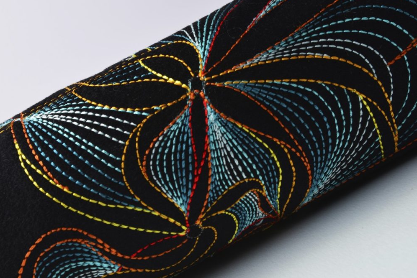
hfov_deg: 53.1
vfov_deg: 36.9
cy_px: 139
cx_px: 212
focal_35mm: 36
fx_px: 417
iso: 100
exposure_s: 1/80
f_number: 16
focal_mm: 35
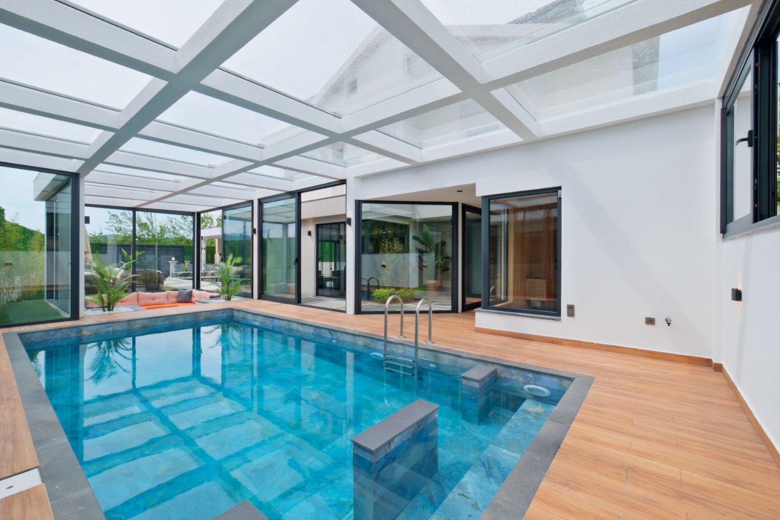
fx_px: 303
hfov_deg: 104.2
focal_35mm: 14
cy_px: 256
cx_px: 372
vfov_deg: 81.2
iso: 125
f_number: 8
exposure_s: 1/200
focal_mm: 8
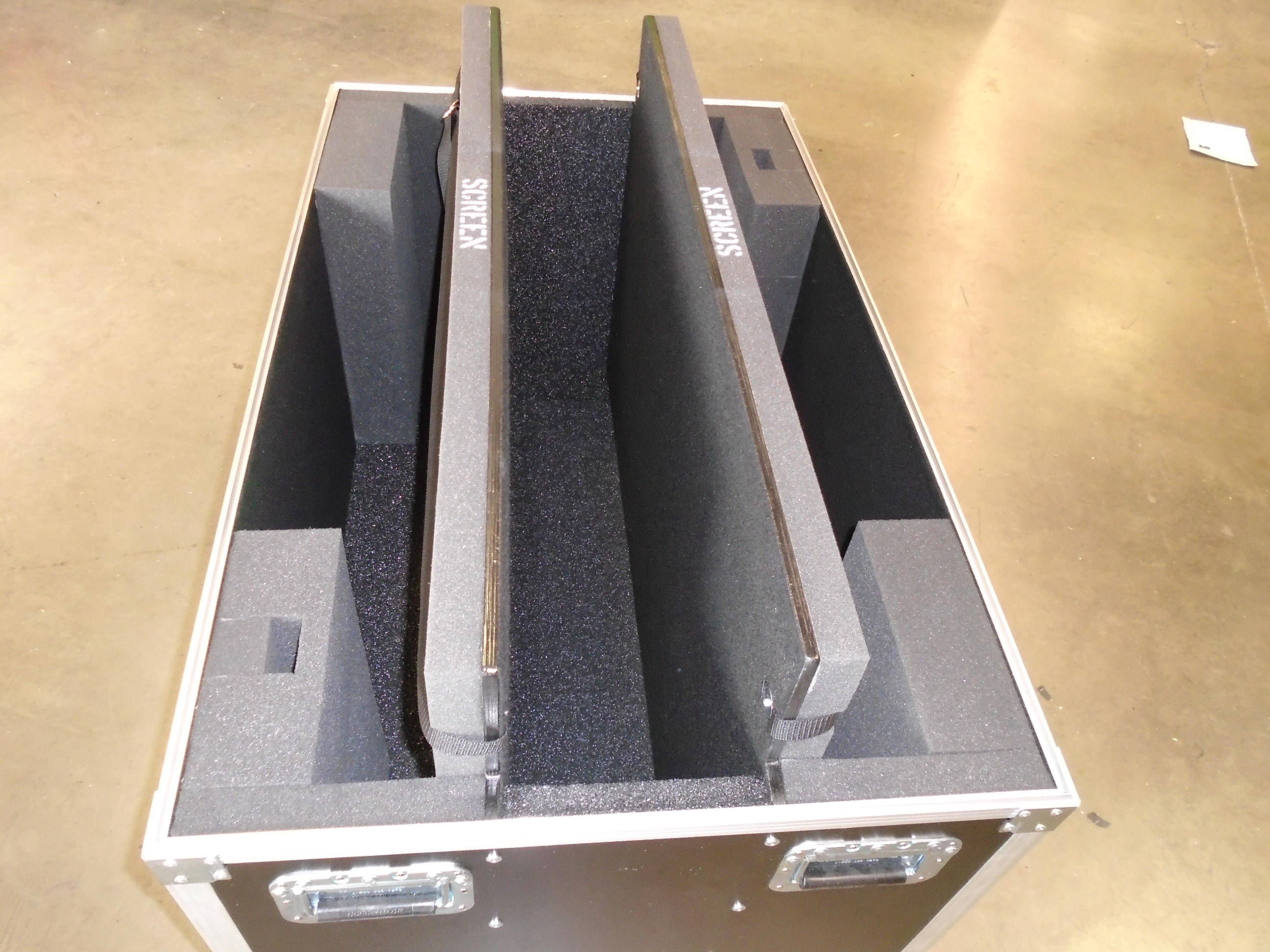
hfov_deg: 67.3
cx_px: 635
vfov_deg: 53.1
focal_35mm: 26
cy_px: 476
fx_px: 954
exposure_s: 1/30
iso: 400
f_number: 3.2
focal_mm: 4.6
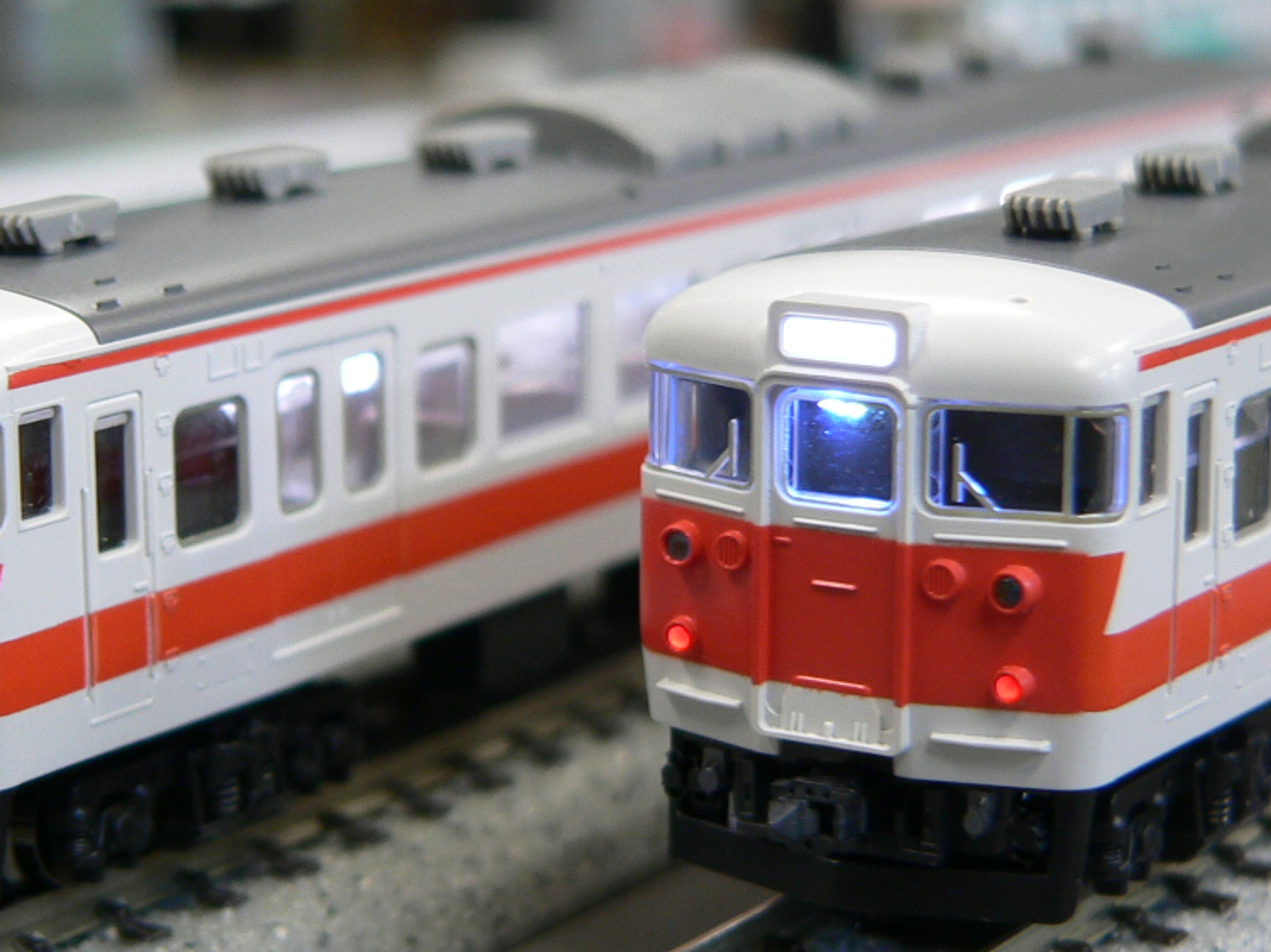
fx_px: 3377
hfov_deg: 21.3
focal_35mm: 92
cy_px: 563
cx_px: 448
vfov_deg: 16.0
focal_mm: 9
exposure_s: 1/8
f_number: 2.8
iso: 100
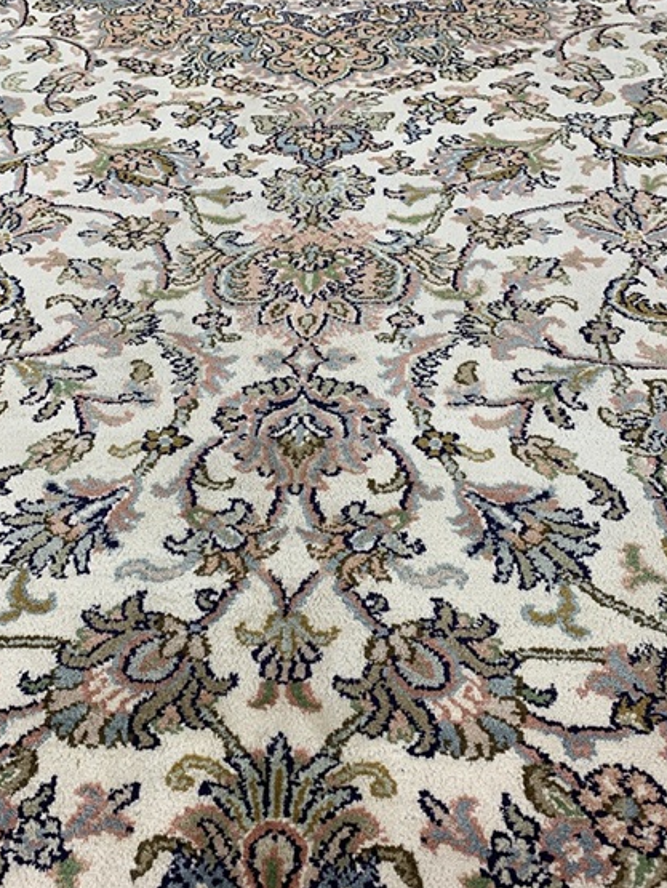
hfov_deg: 43.0
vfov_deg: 55.3
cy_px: 422
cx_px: 311
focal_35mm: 33
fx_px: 847
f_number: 1.8
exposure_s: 1/100
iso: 50
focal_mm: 4.25
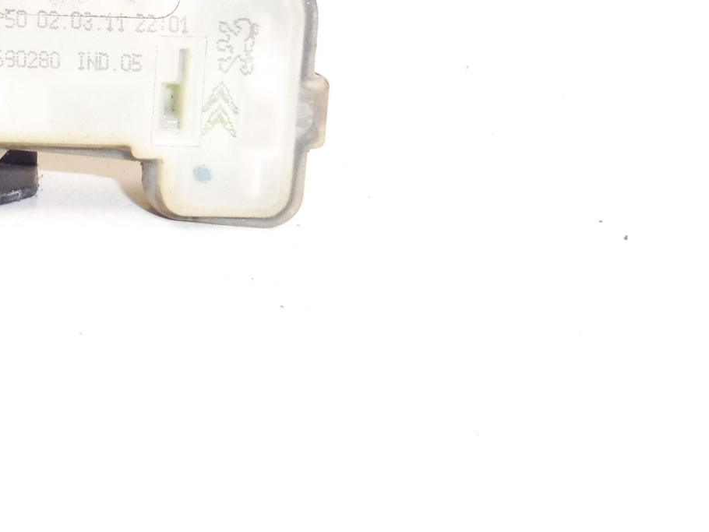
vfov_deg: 25.6
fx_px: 1106
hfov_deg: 33.4
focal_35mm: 54
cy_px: -6
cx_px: 55
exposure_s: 1/60
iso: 200
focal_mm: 4.3
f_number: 3.5
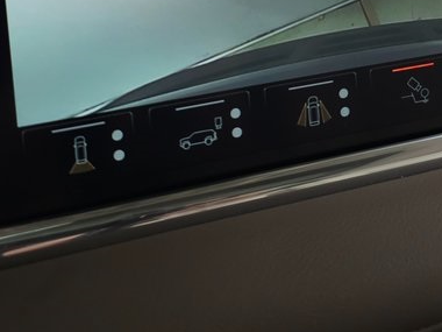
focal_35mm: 62
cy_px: -104
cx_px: 261
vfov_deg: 21.3
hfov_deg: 31.1
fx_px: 792
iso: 200
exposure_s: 1/60
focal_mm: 6.3
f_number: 1.7
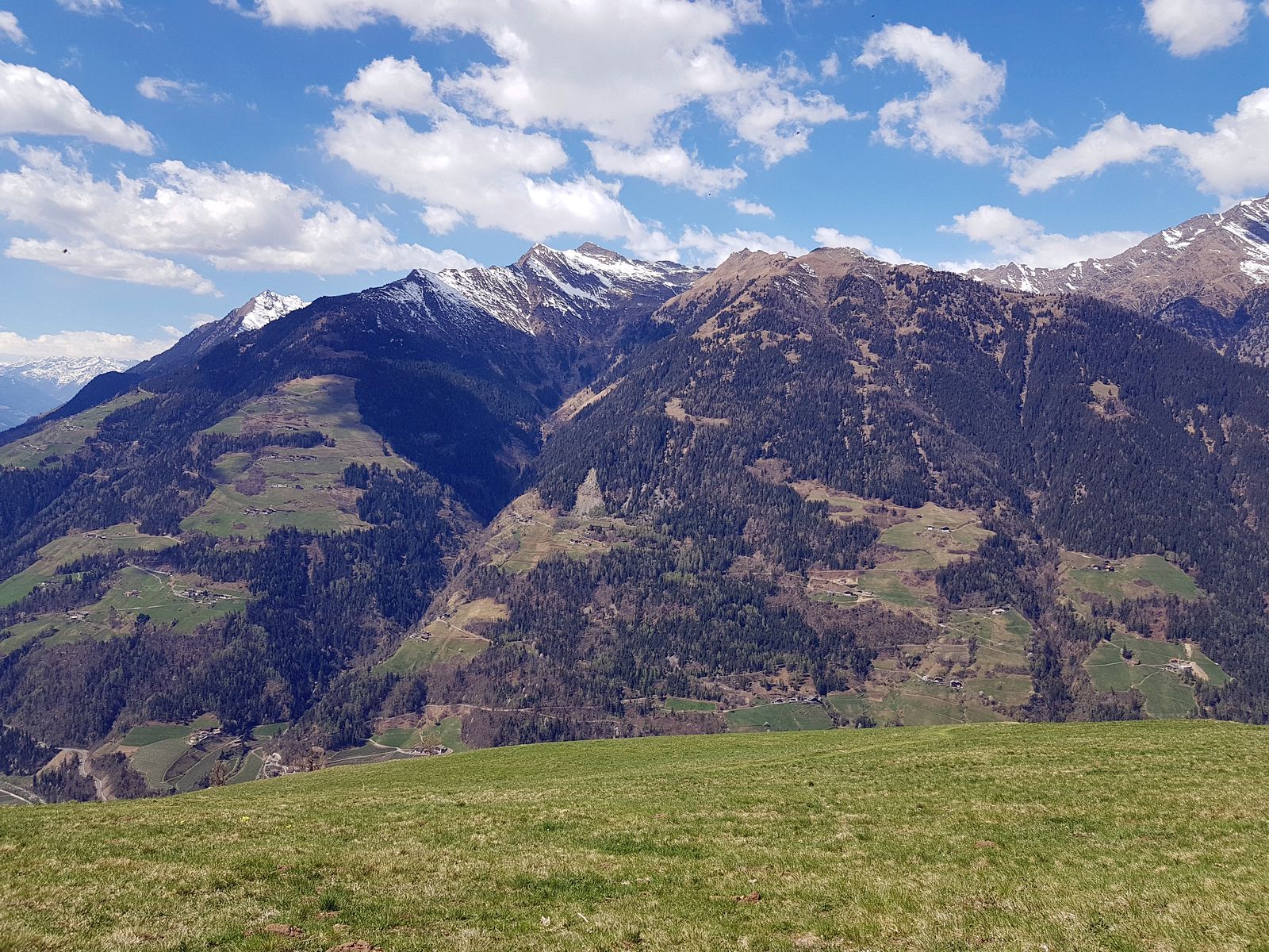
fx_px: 953
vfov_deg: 53.1
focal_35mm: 26
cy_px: 476
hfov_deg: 67.3
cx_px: 634
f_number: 1.7
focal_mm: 4.2
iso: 50
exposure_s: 1/2312
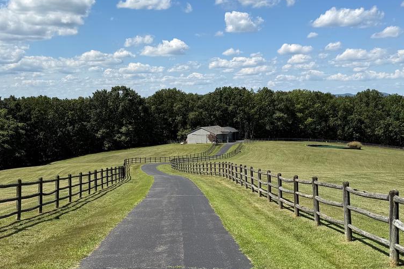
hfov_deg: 41.1
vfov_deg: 28.0
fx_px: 539
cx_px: 189
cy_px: 162
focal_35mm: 48
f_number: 1.78
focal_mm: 6.76
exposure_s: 1/5714
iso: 80
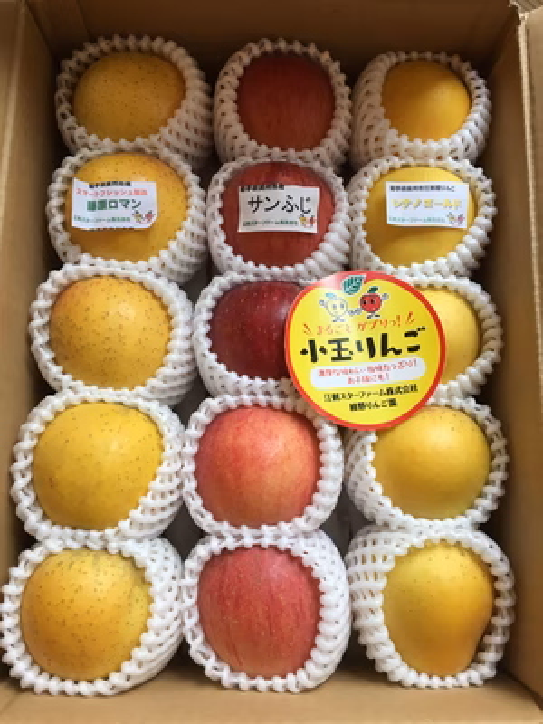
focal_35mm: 29
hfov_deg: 48.2
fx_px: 607
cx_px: 272
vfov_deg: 61.7
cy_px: 362
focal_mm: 4.15
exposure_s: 1/30
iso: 50
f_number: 2.2
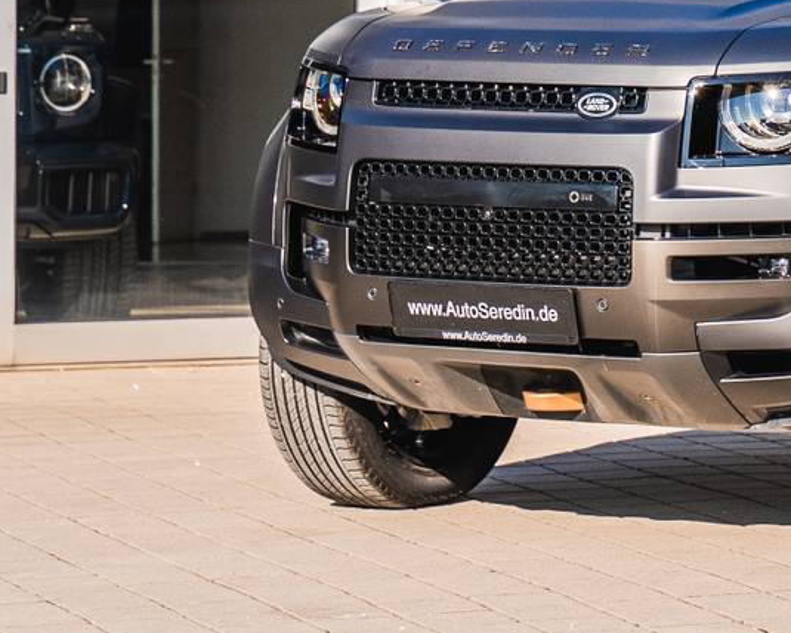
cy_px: -256
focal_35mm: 212
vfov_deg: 7.2
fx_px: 4963
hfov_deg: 9.1
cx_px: 732
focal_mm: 63
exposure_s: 1/640
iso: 640
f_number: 5
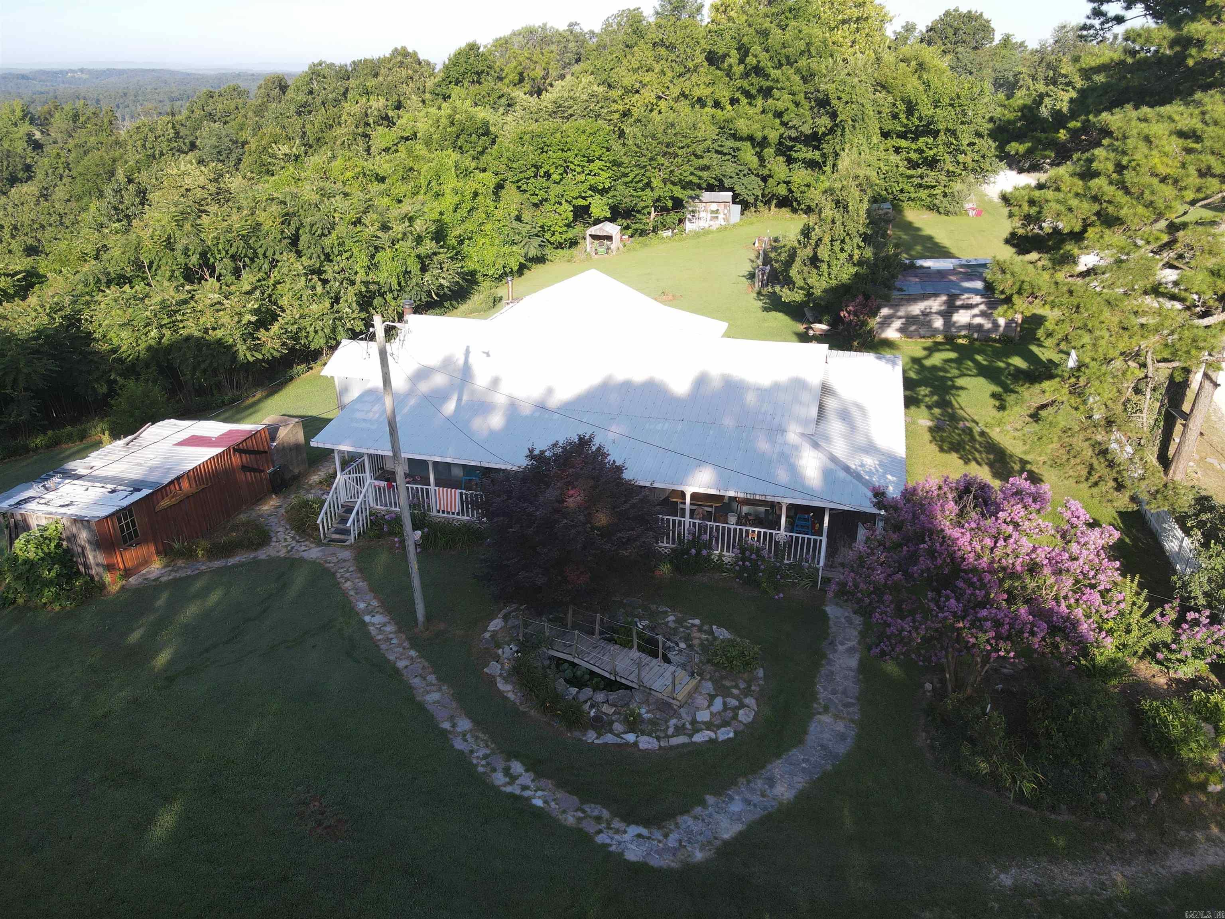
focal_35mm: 24
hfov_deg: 71.6
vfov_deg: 56.8
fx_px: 849
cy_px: 460
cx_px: 612
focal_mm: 4.5
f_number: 2.8
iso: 110
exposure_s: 1/250
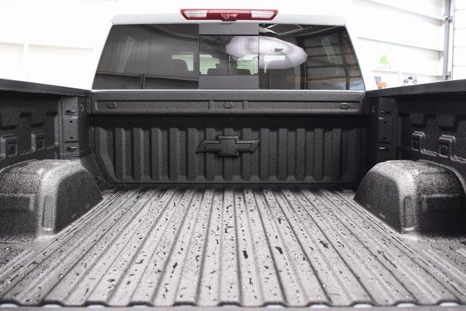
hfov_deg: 53.1
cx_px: 233
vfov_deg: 36.9
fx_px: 466
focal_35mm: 36
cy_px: 156
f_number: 2.8
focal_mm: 24
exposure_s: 1/60
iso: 1600
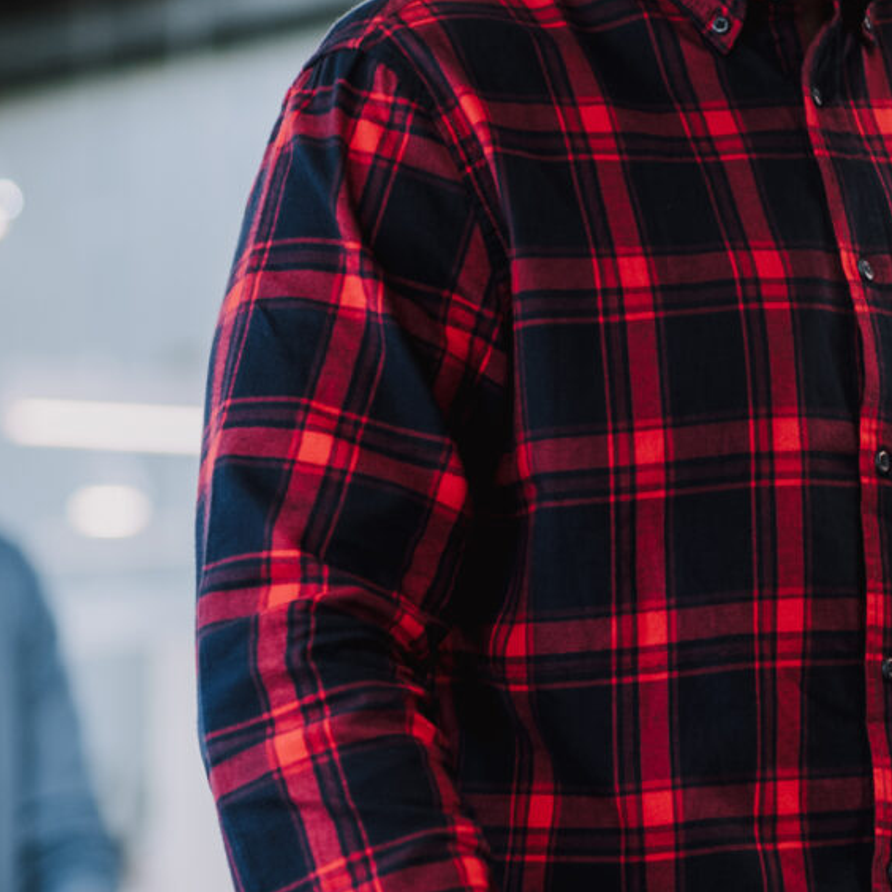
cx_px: 680
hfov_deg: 9.0
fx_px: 5627
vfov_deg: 9.1
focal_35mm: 193
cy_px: 486
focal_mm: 50
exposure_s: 1/200
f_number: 1.4
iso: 200
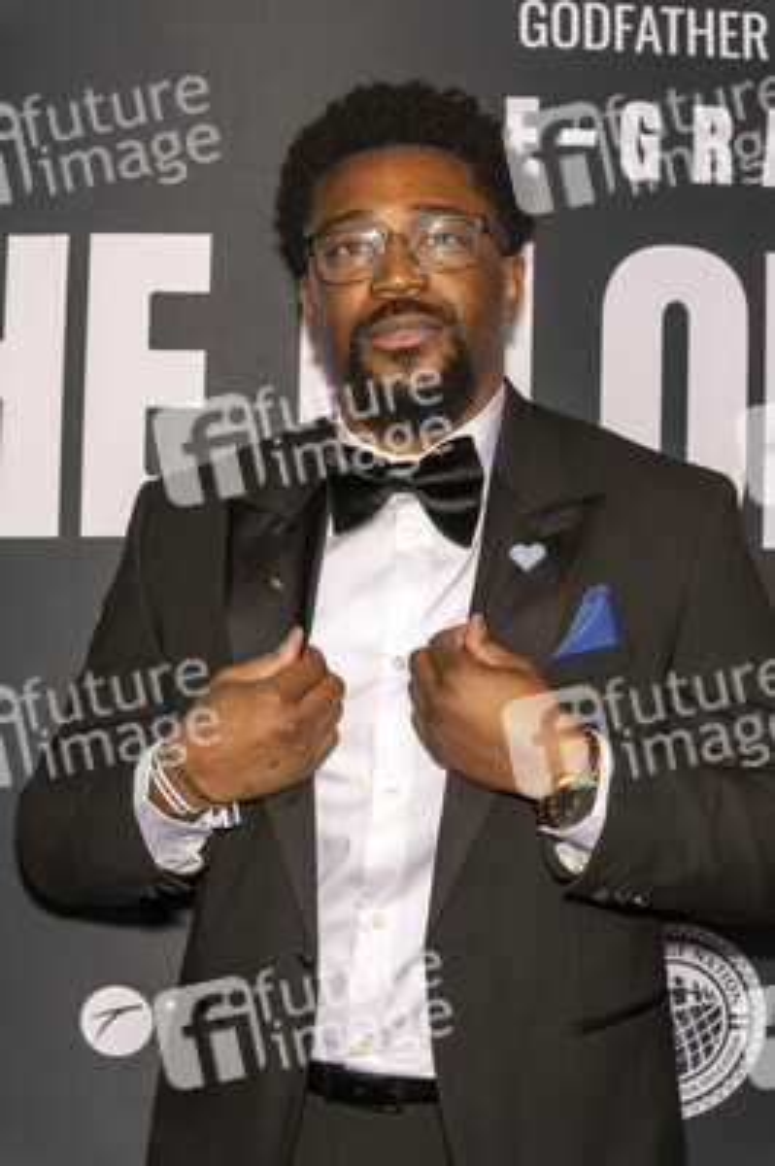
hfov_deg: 21.5
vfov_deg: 31.9
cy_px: 583
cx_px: 388
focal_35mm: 63
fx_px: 2038
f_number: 5.6
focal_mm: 63
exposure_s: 1/200
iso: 800
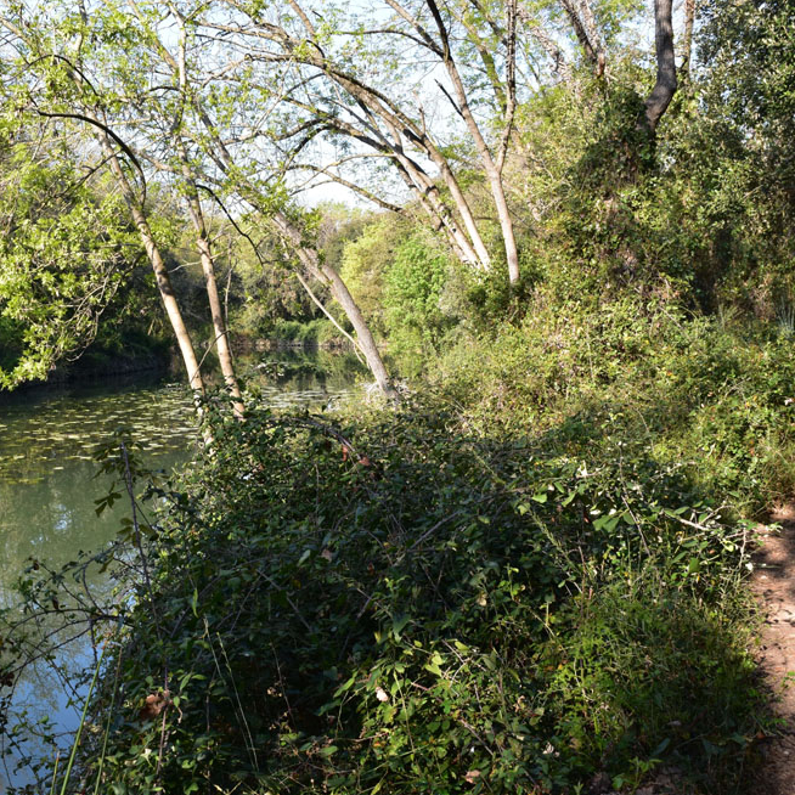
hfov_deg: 42.8
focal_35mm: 39
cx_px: 362
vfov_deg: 42.8
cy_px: 402
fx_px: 1013
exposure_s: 1/125
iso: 400
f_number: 13
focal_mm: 20
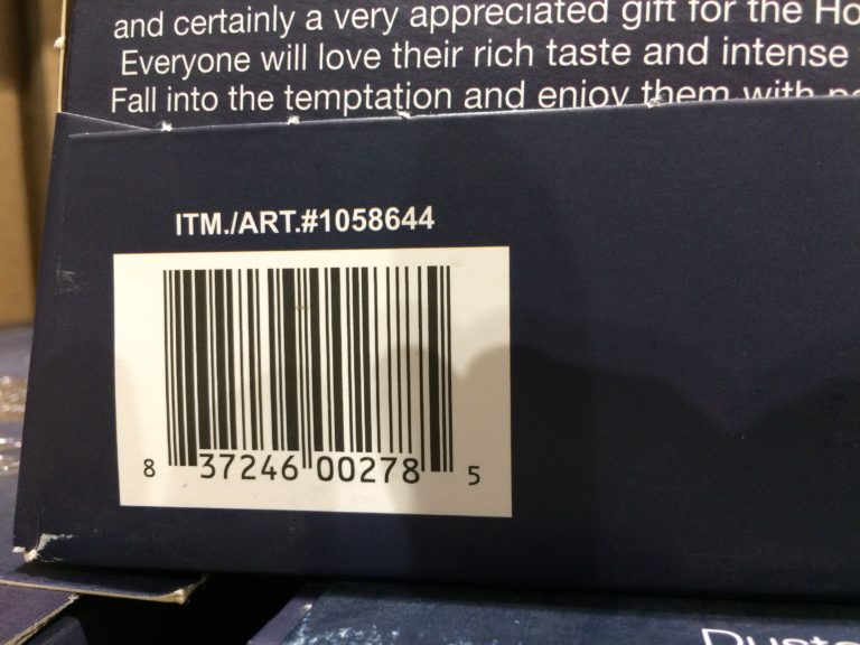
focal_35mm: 29
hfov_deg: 61.7
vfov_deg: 48.2
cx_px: 430
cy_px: 322
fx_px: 720
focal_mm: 4.15
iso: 200
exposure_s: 1/30
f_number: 2.2
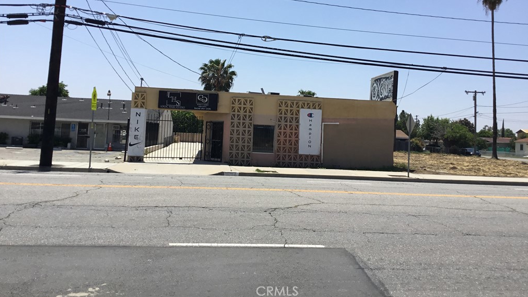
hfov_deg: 58.0
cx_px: 264
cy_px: 99
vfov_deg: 34.3
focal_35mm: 34
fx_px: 476
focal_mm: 3.3
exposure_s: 1/1773
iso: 25
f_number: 2.4
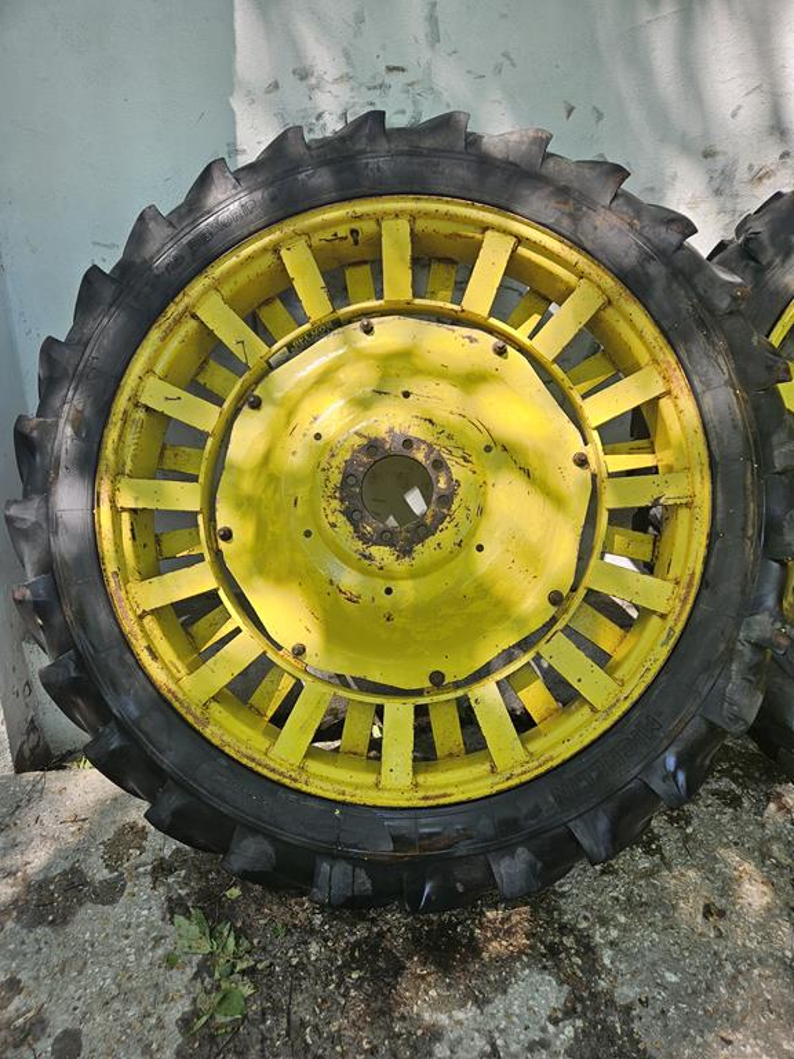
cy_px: 530
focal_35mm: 23
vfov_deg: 73.9
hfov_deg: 58.9
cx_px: 397
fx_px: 703
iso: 25
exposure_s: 1/180
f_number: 1.8
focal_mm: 5.4
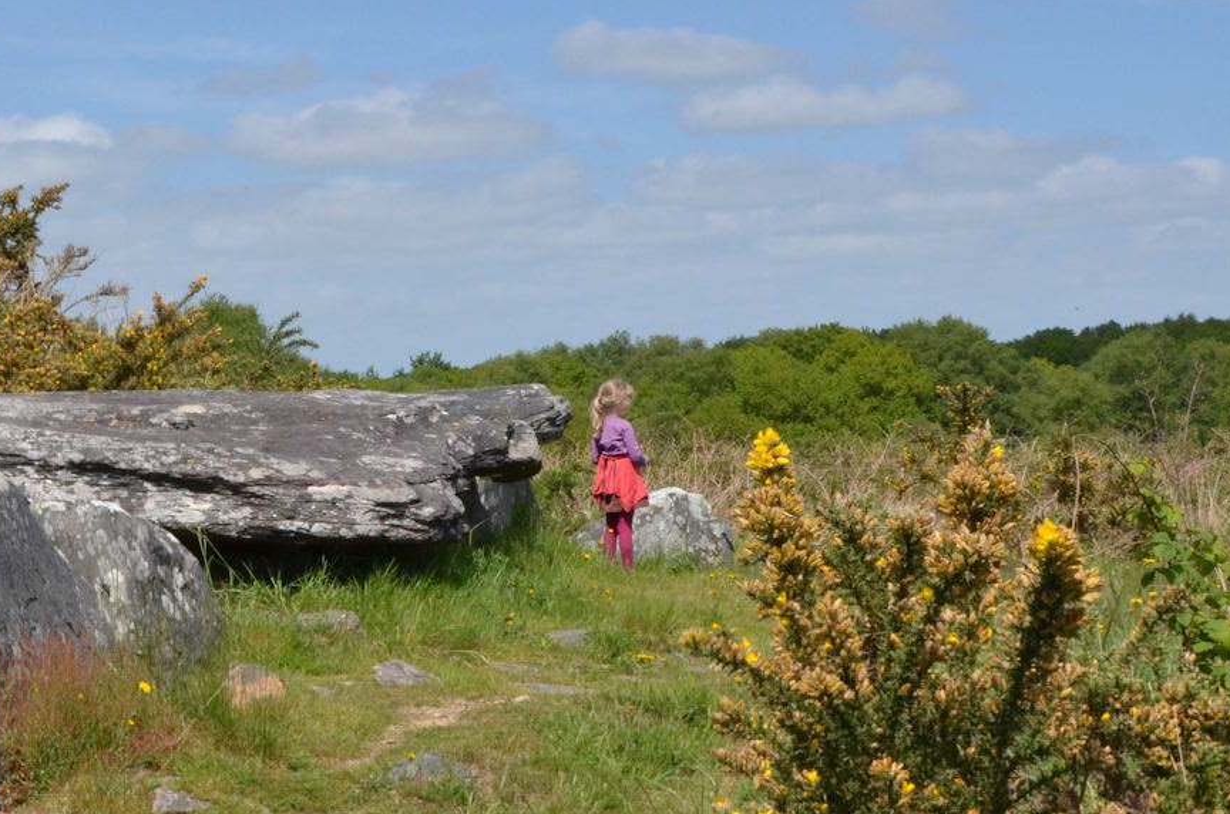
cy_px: 414
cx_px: 118
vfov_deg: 19.1
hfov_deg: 27.4
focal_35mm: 71
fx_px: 2425
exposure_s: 1/1000
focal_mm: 21
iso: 800
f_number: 16
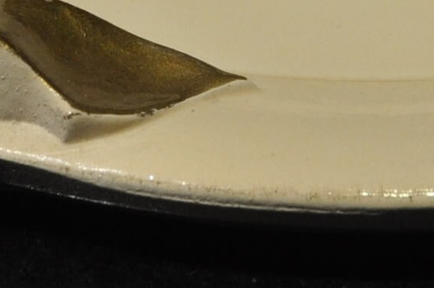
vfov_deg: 5.3
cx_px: 294
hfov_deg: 8.1
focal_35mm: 255
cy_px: -320
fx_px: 3070
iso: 800
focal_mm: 30
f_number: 4.2
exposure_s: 1/60
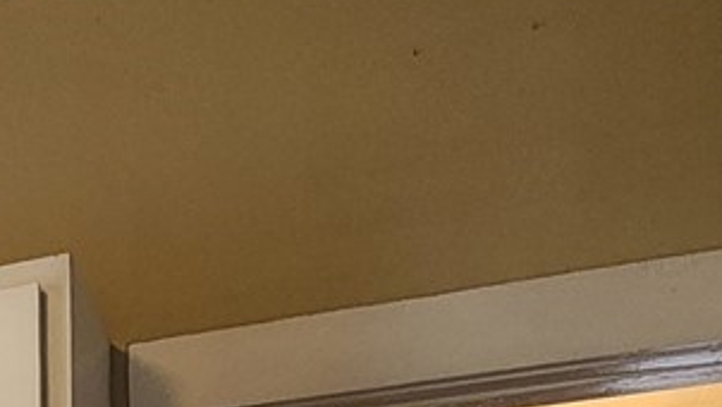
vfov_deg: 12.2
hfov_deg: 23.7
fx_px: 1436
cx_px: -296
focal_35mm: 75
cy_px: 1022
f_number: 2.2
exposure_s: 1/60
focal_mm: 2.2
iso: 320
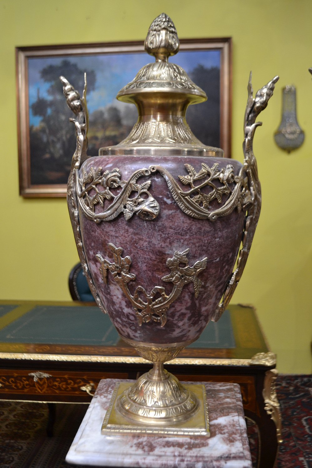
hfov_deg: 36.9
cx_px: 156
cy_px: 234
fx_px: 468
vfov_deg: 53.1
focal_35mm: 36
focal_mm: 24
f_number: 4
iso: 640
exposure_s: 1/60
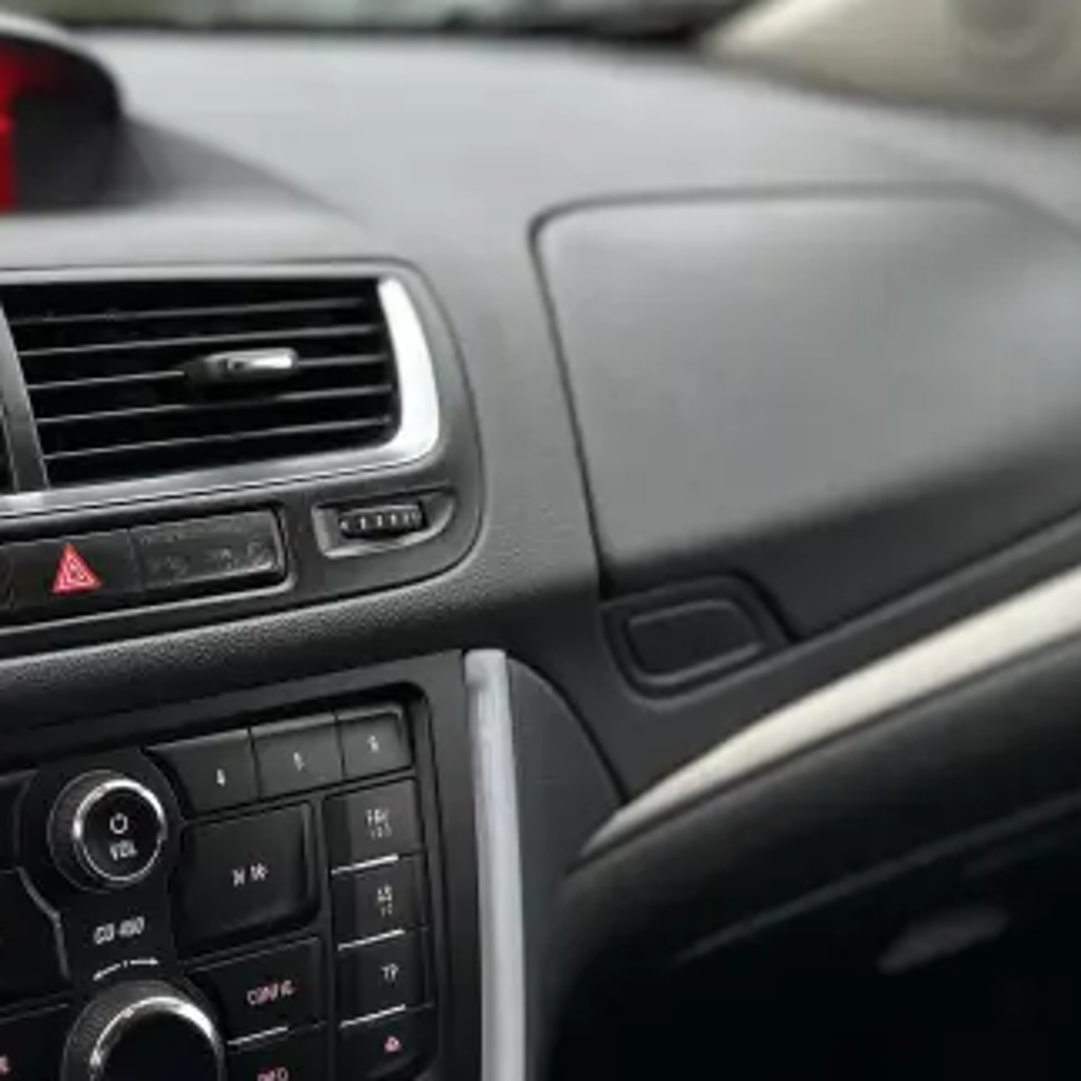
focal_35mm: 42
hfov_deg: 37.7
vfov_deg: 39.7
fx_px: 1484
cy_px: 385
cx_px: 137
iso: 160
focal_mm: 6.86
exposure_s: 1/121
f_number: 1.78
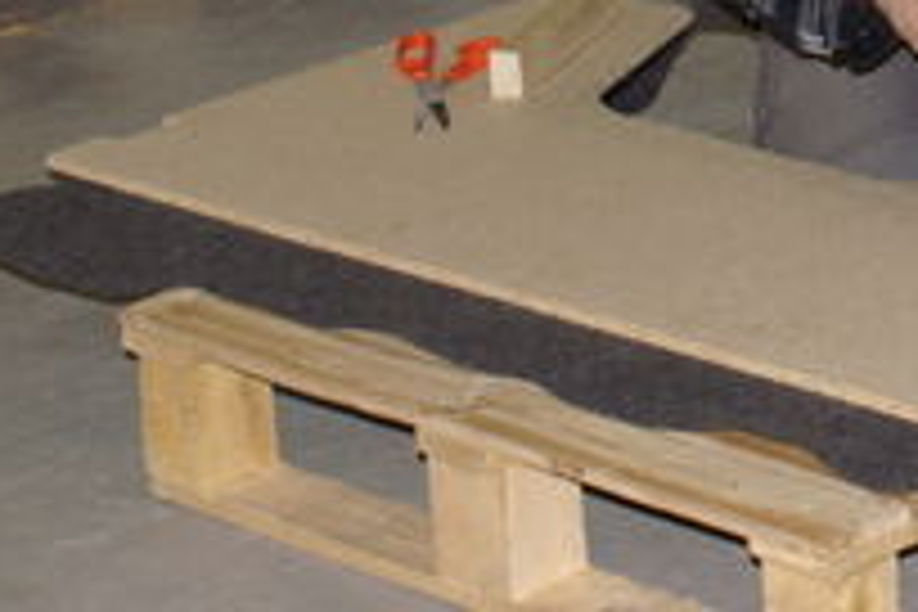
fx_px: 4794
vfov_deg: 7.2
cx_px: 1206
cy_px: -266
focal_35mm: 188
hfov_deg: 10.7
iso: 400
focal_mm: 40
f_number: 5.6
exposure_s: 1/80
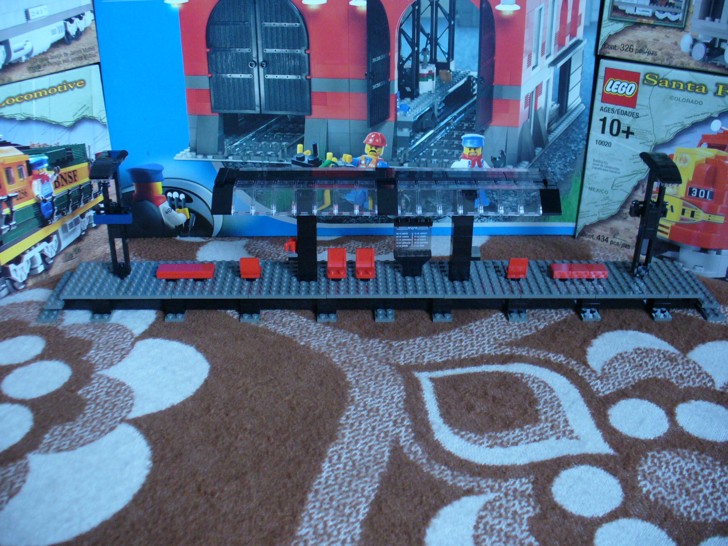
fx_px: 778
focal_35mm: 37
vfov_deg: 38.7
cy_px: 273
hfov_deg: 50.1
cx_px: 364
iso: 200
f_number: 2.8
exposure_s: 1/8
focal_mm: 6.1
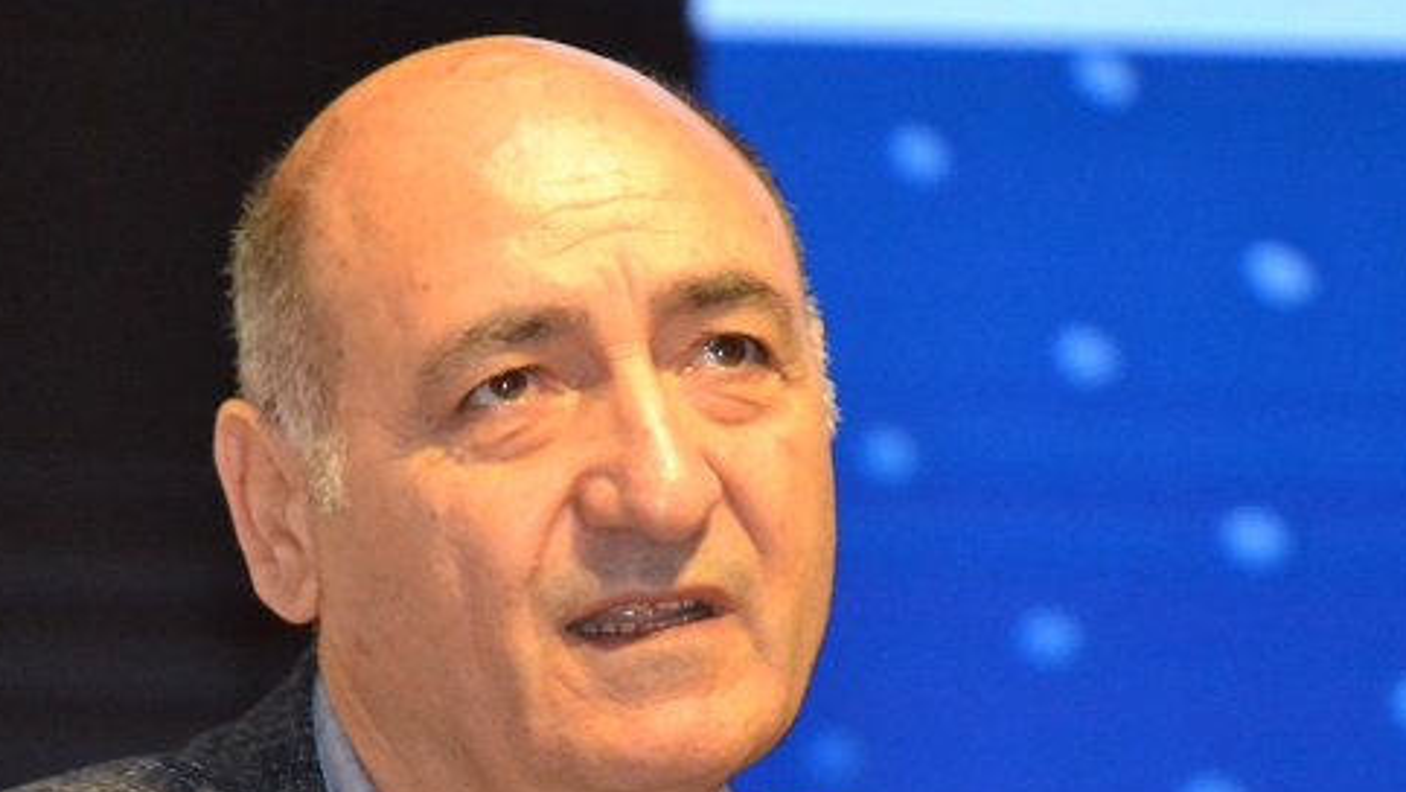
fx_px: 15552
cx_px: 524
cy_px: 820
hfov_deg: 5.2
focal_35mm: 417
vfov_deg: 2.9
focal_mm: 135
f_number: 5.6
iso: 3200
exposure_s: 1/60
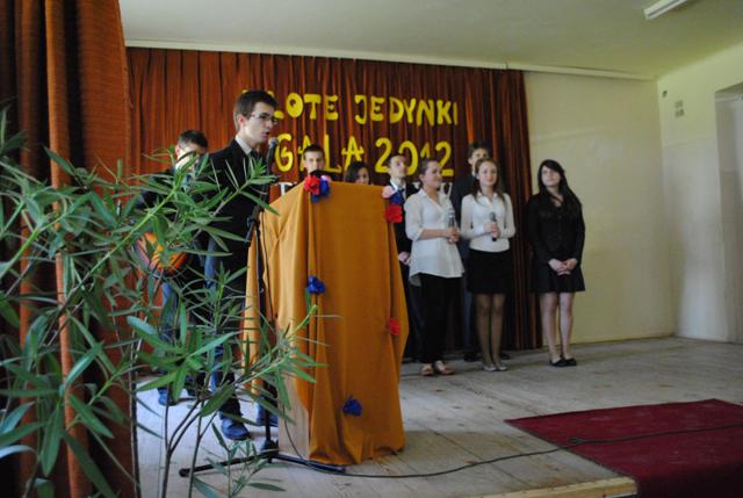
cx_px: 372
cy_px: 249
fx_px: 682
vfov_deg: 40.1
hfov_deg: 57.1
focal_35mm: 33
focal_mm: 22
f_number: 4
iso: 1400
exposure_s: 1/30
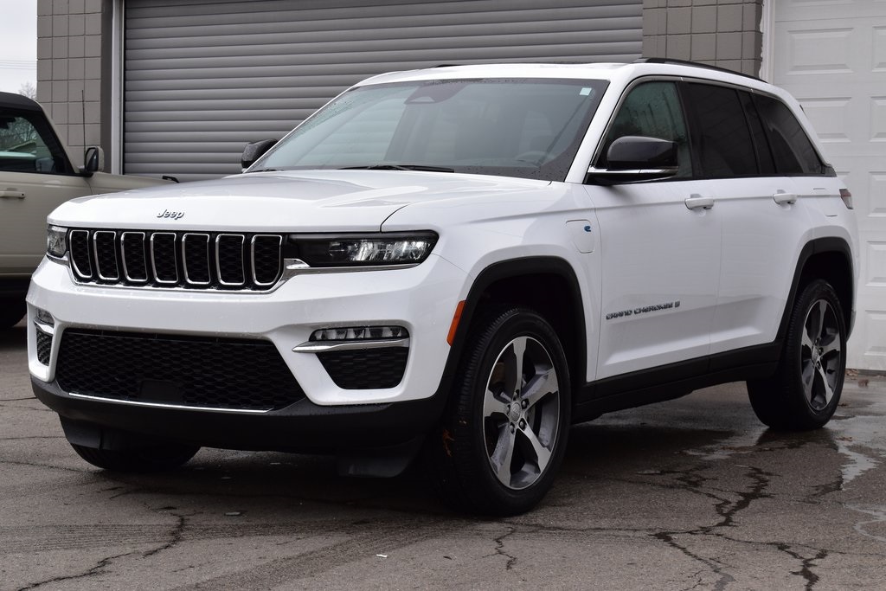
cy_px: 296
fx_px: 1772
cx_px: 443
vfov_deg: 18.9
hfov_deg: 28.1
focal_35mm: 72
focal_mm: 48
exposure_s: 1/320
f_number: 10
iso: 400
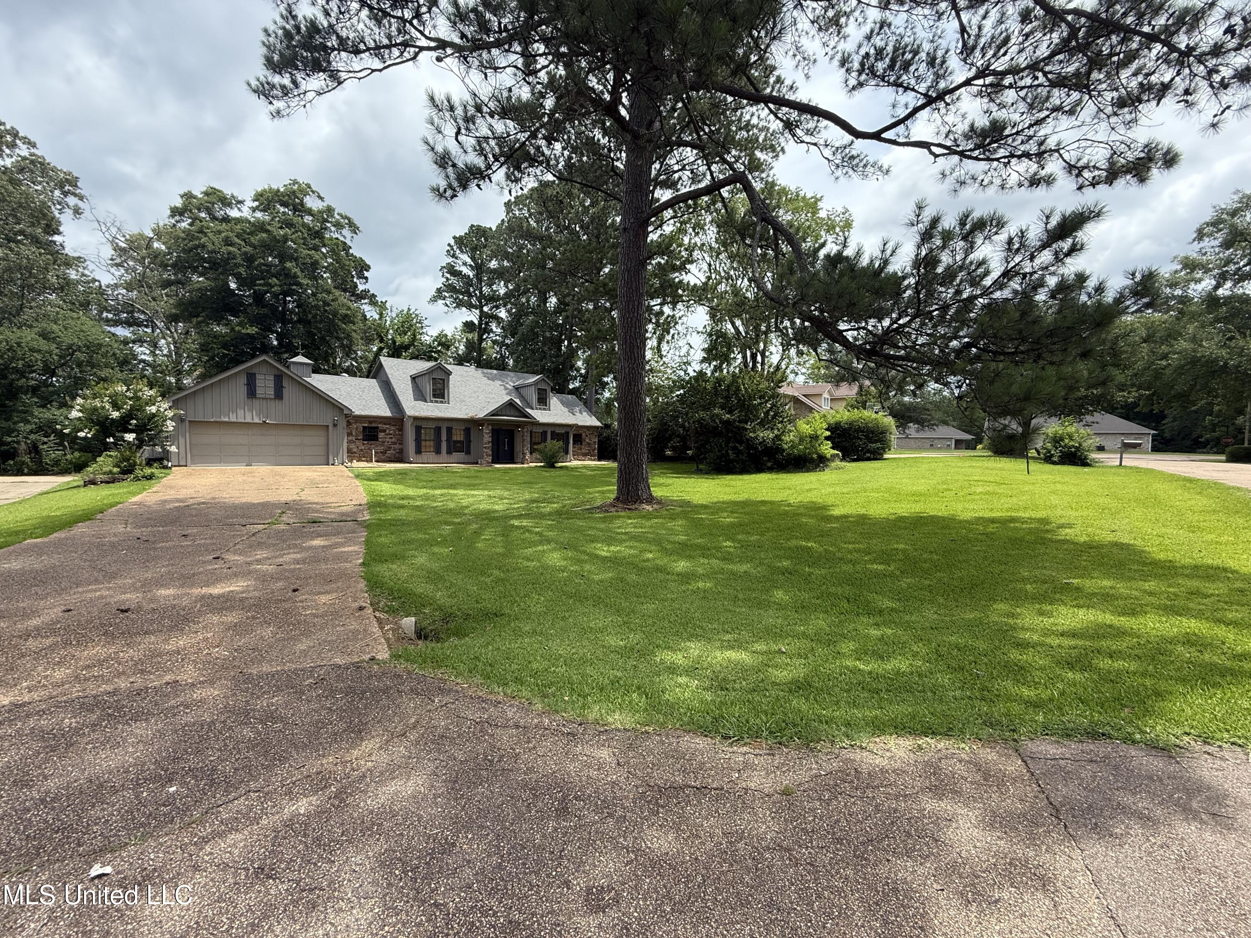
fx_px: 506
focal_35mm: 14
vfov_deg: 85.7
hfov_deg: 102.1
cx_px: 626
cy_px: 469
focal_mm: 2.22
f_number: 2.2
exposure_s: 1/970
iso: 64
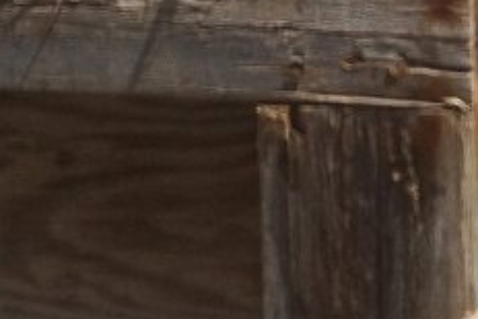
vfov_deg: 0.4
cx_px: 935
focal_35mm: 3308
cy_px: 628
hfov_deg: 0.6
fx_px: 43949
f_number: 8
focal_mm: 500
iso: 800
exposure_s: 1/1600
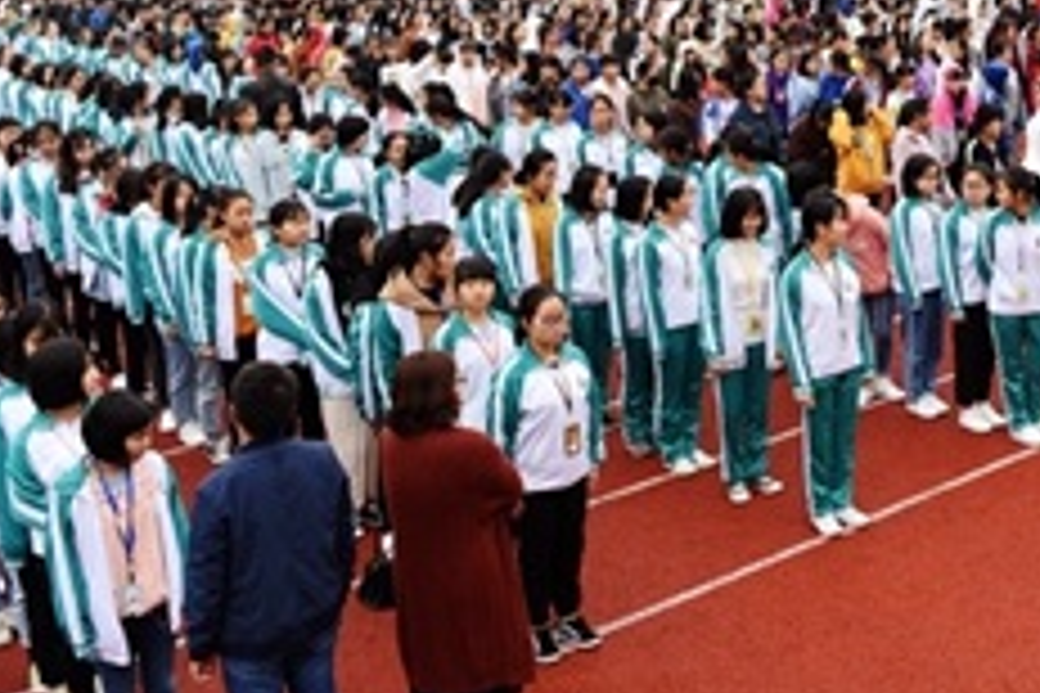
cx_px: 990
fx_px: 1502
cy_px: 40
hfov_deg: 35.3
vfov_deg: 25.0
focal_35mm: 52
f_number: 5.6
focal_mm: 24
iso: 160
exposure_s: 1/80
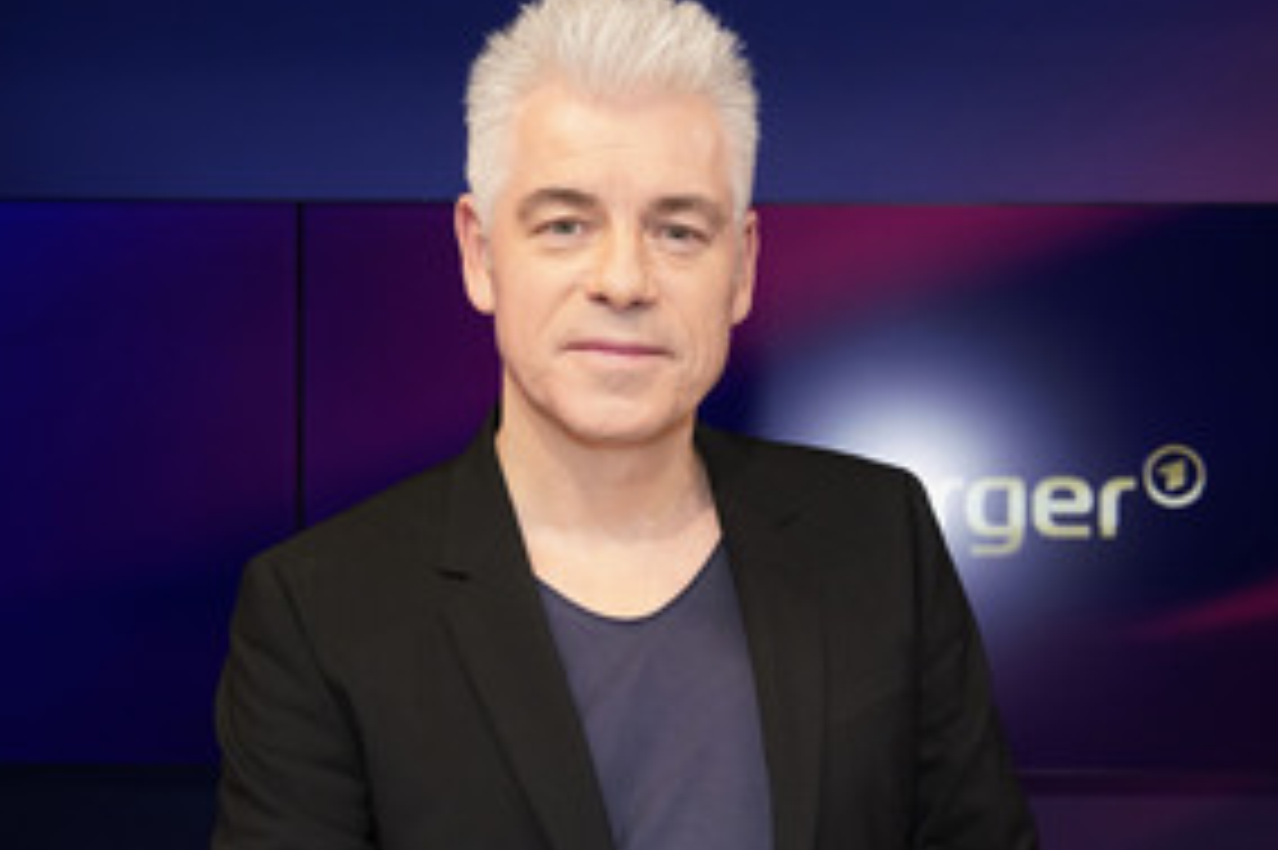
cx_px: 718
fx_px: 2200
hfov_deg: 32.4
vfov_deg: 21.8
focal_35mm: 62
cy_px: 589
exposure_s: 1/125
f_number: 5.6
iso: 2000
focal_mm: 39
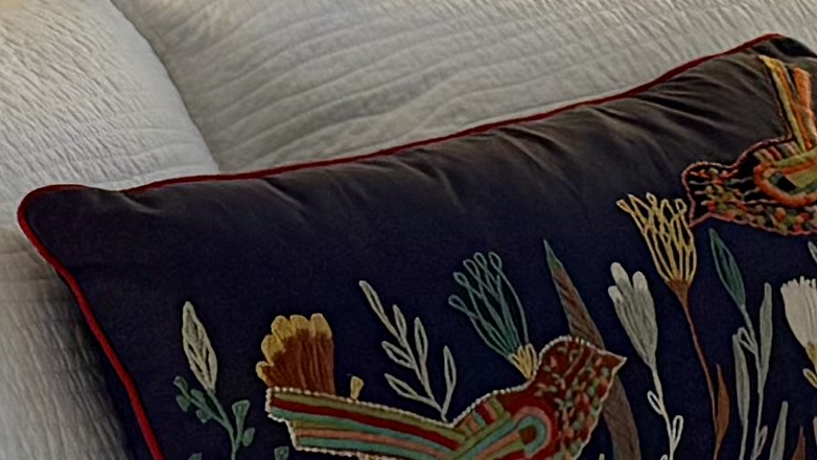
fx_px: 4485
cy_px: 143
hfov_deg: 10.4
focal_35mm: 207
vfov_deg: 5.9
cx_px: 127
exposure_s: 1/60
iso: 250
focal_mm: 5.96
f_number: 1.6
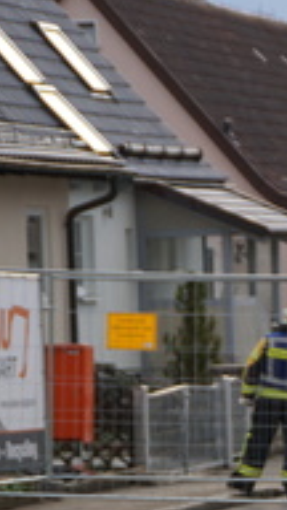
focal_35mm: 295
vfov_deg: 7.3
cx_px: 465
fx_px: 3991
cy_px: 340
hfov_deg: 4.1
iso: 160
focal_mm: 90
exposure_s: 1/160
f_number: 5.6
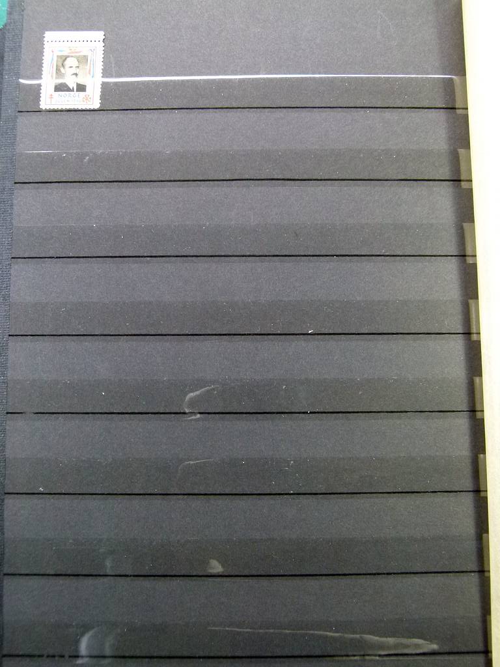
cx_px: 250
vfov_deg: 49.0
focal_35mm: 38
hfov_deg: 37.7
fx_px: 732
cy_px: 334
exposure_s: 1/60
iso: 320
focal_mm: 6.8
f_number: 3.1
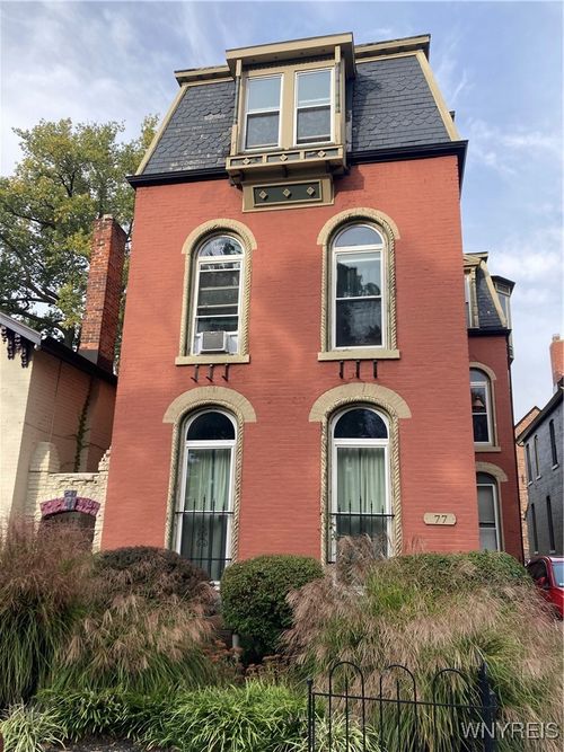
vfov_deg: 63.5
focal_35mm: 28
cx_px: 282
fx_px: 608
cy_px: 376
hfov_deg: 49.7
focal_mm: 3.99
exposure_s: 1/873
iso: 20
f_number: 1.8
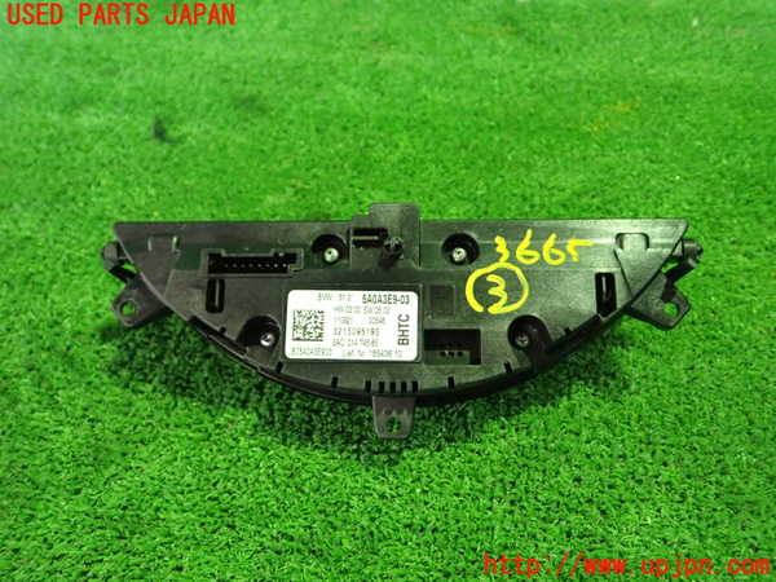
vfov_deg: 46.8
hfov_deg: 60.0
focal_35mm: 30
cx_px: 388
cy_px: 291
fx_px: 673
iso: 800
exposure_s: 1/30
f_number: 2.3
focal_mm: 5.4
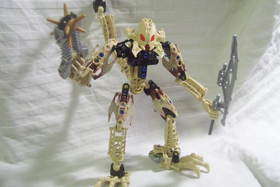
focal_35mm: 41
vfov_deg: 32.6
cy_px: 79
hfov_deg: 47.4
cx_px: 137
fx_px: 319
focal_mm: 6
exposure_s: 1/20
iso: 160
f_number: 2.7
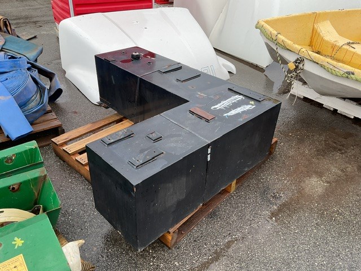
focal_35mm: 29
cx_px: 180
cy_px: 136
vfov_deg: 48.2
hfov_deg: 61.7
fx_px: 302
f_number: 1.8
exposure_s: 1/360
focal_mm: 3
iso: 16
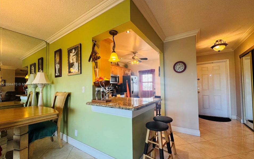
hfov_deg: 101.5
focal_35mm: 15
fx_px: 104
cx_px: 128
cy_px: 85
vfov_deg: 74.7
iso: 160
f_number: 2.2
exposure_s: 1/120
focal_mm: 2.22
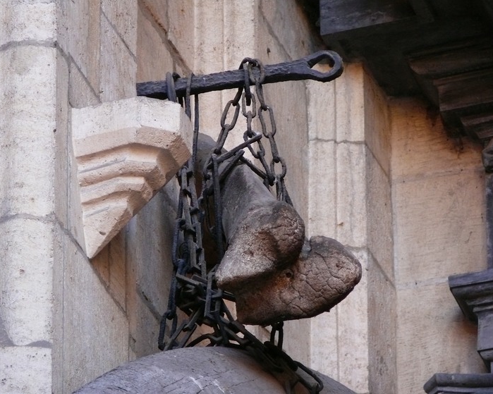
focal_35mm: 376
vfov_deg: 4.1
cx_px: 248
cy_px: 197
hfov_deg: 5.1
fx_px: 5485
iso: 320
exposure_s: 1/125
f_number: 3.7
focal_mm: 75.9
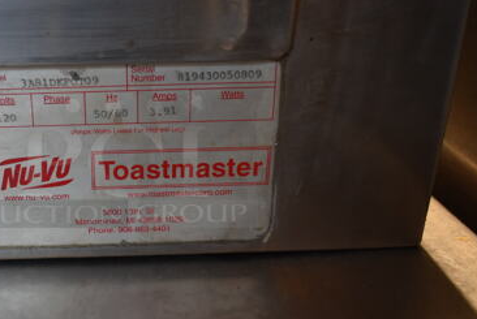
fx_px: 597
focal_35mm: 45
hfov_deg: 42.1
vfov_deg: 29.9
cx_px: 113
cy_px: 159
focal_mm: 18
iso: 800
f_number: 3.5
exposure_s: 1/30
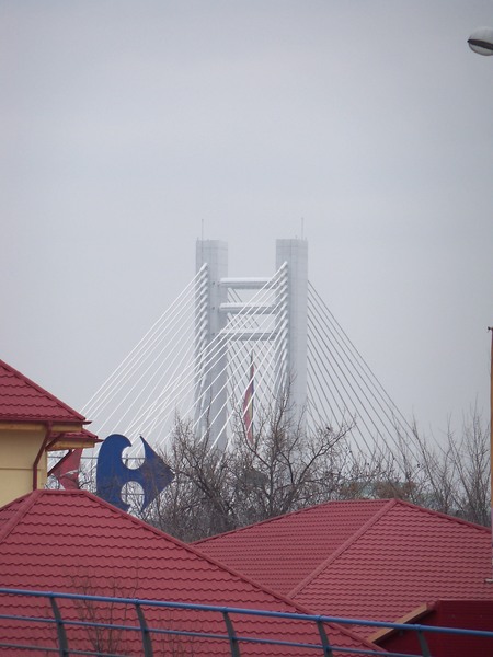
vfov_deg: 5.7
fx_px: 6646
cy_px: 328
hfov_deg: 4.2
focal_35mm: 350
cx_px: 246
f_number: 4.8
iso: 80
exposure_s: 1/250
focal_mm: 62
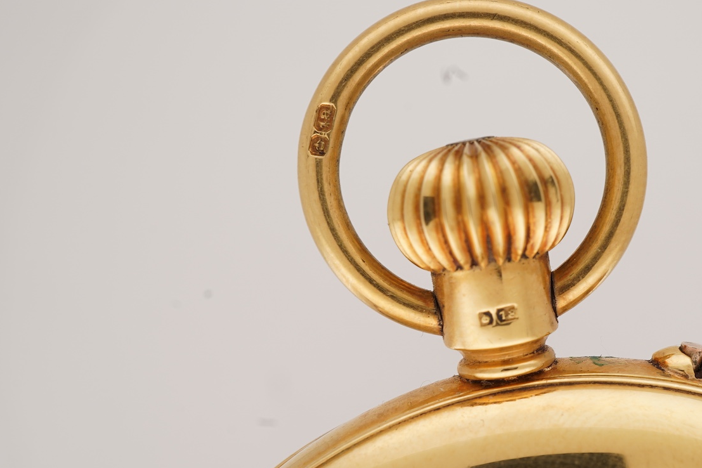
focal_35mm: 64
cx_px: 475
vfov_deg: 21.2
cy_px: 292
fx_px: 1248
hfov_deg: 31.1
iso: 160
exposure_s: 1/160
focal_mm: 30
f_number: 22
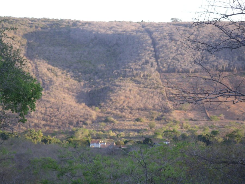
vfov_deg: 13.3
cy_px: 92
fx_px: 786
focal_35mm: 111
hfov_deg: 17.7
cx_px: 122
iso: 100
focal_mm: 17.1
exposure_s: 1/111
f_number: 3.6
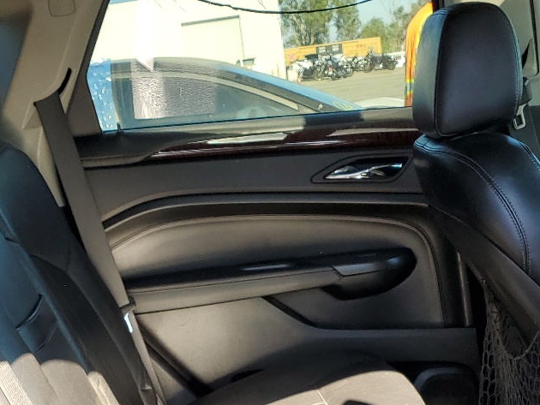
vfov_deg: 21.5
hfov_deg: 29.3
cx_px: 208
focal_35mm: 66
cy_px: 404
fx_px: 1030
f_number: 1.5
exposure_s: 1/238
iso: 50
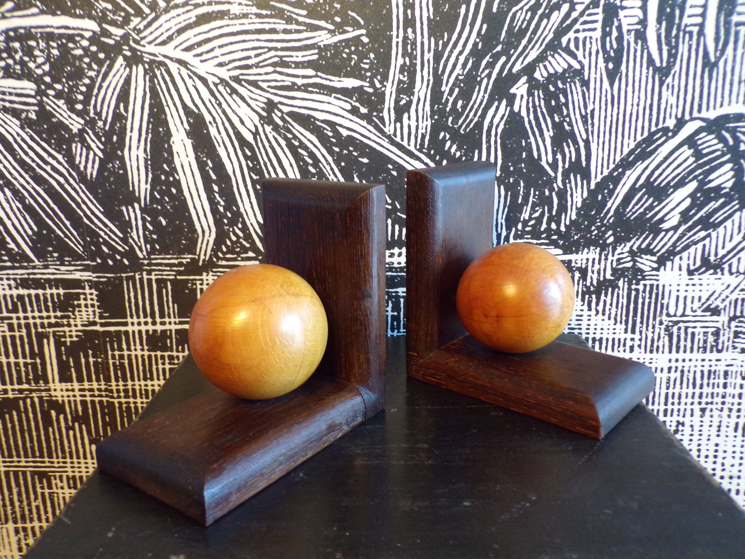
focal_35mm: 28
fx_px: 603
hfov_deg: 63.4
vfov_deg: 49.7
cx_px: 372
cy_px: 280
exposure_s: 1/14
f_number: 3.1
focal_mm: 5
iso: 400
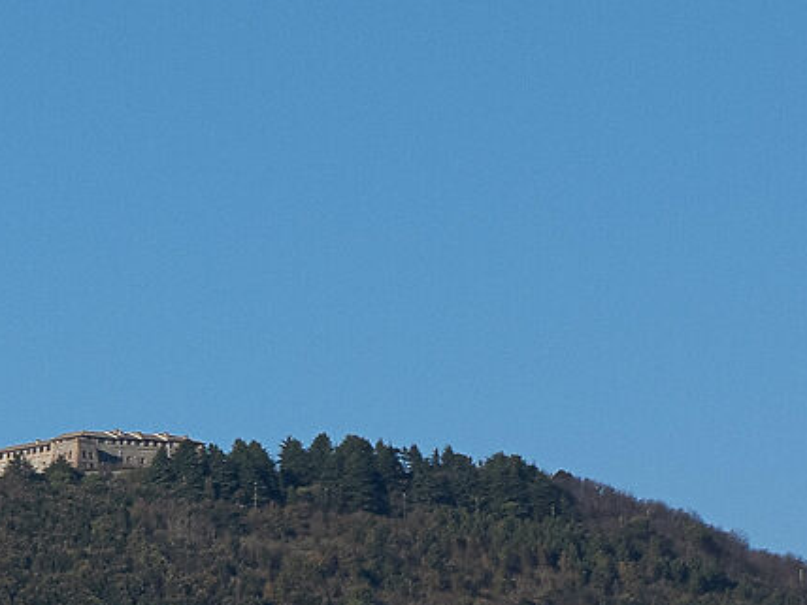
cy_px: 882
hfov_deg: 4.3
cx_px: -1412
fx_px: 10468
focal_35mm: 449
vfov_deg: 3.3
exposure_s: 1/1250
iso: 200
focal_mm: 40
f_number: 6.3
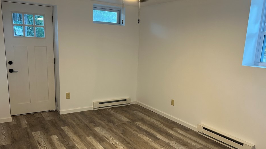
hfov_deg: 62.6
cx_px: 134
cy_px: 86
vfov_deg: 37.7
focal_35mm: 31
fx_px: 219
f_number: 1.5
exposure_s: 1/60
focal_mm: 5.7
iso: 160
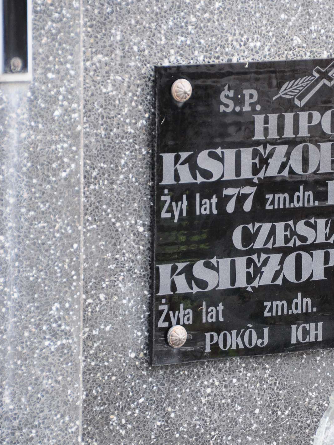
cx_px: 315
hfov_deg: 5.2
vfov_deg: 7.0
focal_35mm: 283
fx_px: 3641
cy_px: 223
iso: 640
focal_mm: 130
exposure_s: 1/80
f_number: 7.1
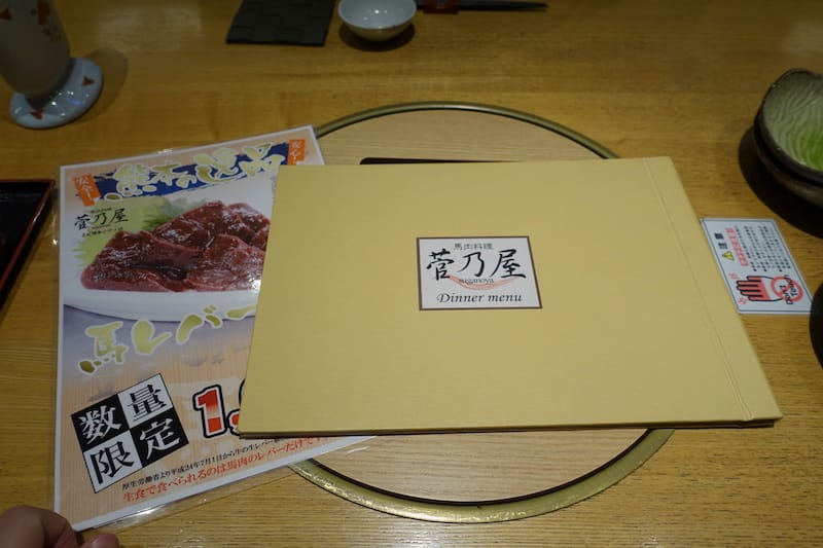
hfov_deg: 73.8
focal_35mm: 24
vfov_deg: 53.1
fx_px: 549
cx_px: 412
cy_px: 274
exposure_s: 1/60
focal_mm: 8.8
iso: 125
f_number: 2.8
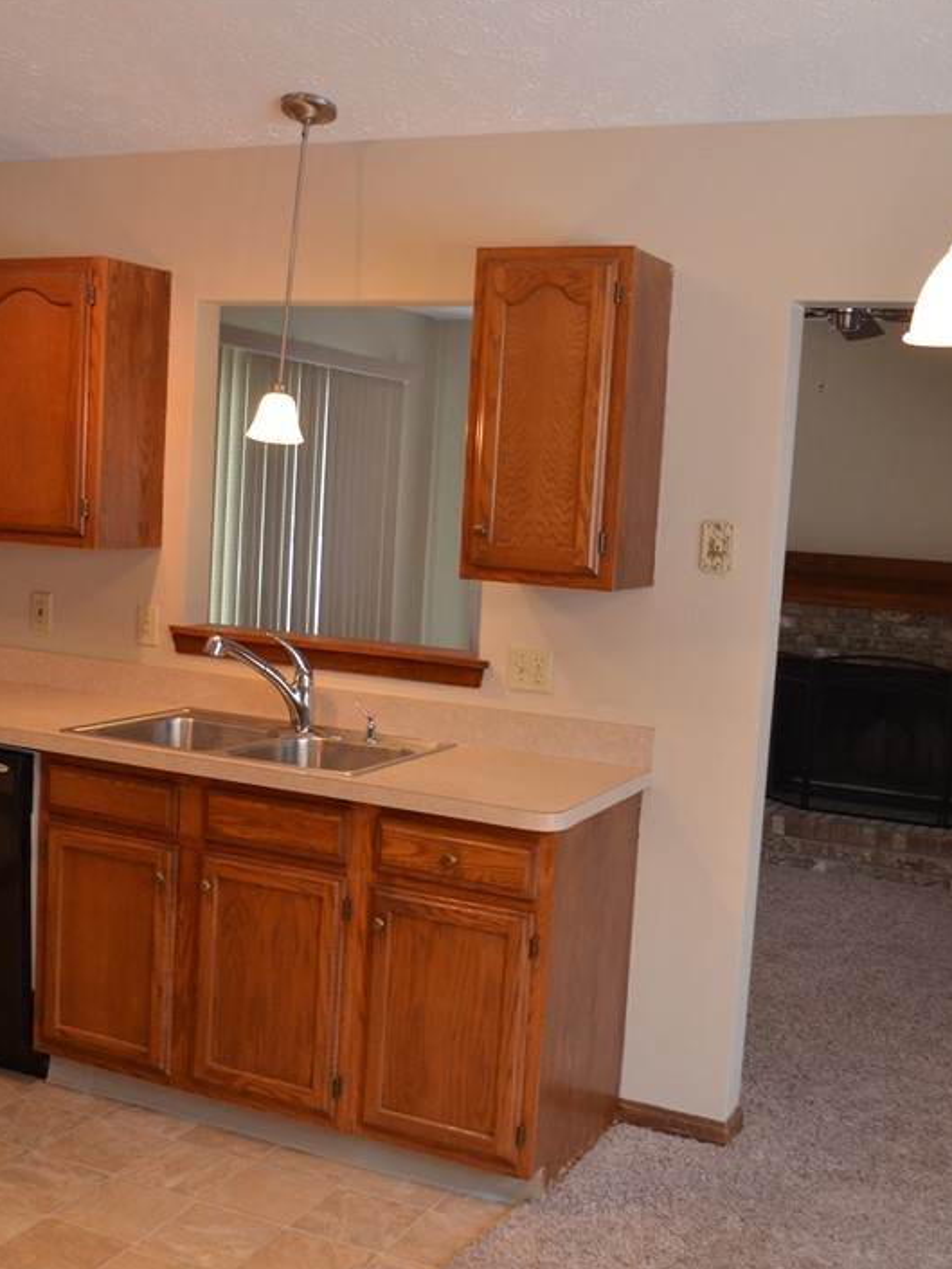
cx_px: 454
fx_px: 1466
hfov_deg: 36.0
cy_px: 638
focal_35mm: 40
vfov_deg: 46.8
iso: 800
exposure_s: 1/50
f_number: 3.5
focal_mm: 18
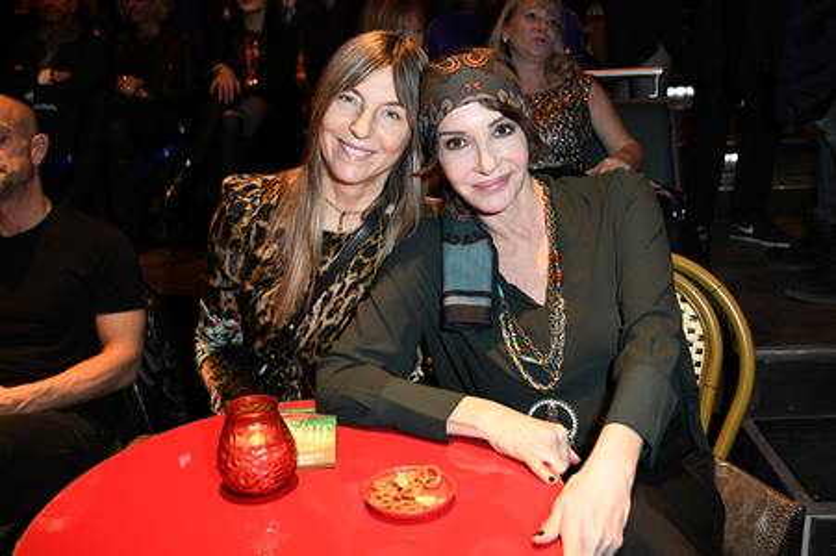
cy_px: 278
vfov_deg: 41.1
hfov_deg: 58.8
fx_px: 743
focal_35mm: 32
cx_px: 418
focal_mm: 32
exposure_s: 1/60
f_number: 6.3
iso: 2000
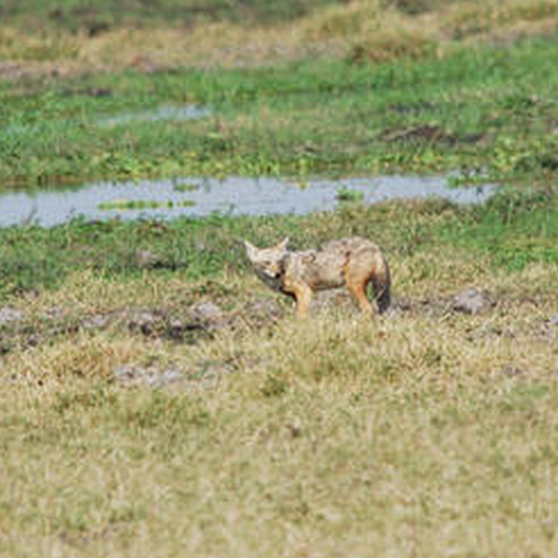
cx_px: 272
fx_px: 26499
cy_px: 234
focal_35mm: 1453
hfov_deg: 1.2
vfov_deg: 1.2
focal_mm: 400
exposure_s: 1/500
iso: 110
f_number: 5.6
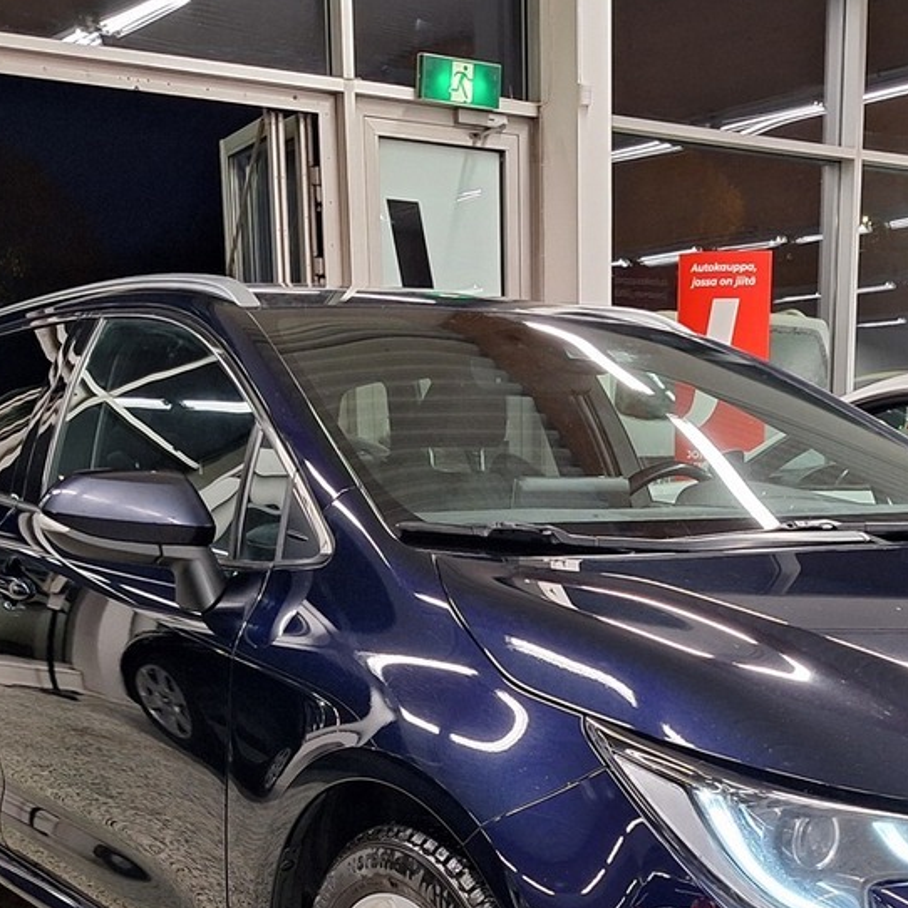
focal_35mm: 54
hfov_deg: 31.3
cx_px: 622
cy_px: 809
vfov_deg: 30.3
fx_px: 1603
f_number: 1.8
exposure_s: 1/50
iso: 125
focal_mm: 5.54
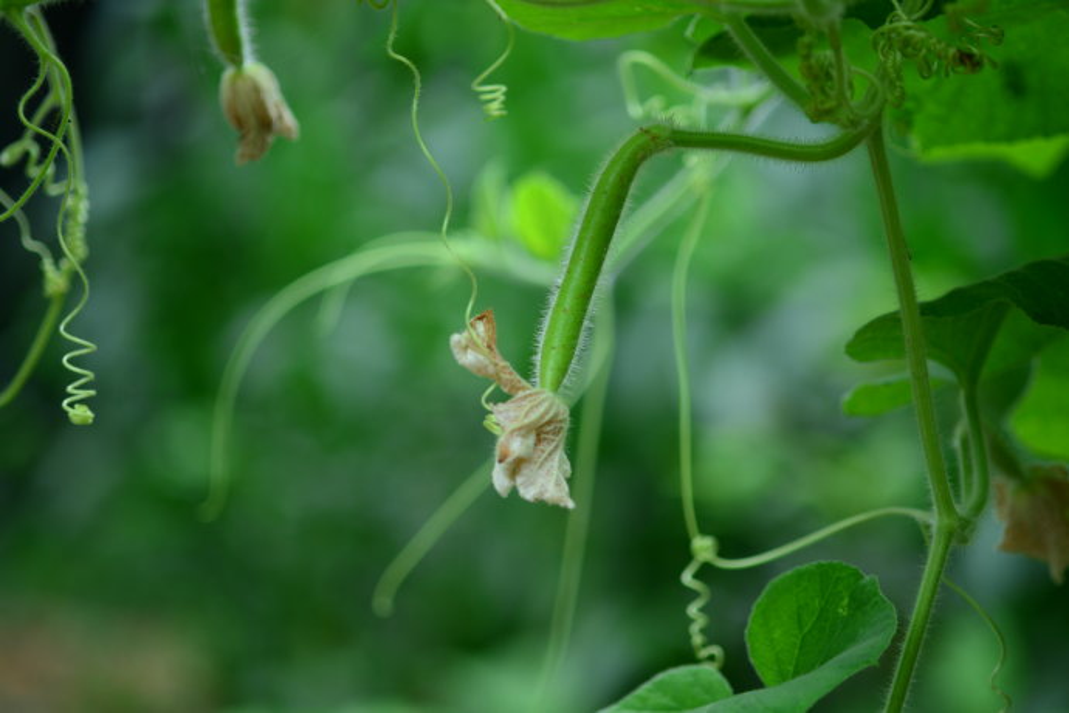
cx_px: 534
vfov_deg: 13.0
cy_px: 356
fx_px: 3118
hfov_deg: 19.5
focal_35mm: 105
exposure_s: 1/1000
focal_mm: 105
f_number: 4
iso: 400
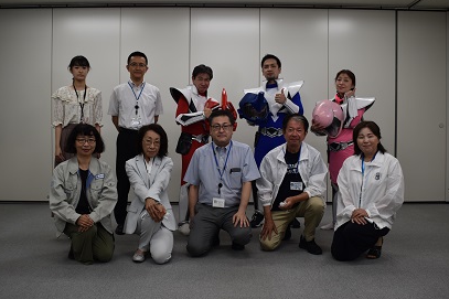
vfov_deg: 37.3
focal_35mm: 36
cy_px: 145
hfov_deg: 53.7
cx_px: 223
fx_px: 443
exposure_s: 1/100
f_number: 5
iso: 400
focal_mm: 21
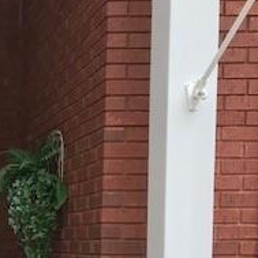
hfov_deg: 18.2
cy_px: 313
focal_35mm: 84
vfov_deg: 19.4
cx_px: -138
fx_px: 708
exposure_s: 1/120
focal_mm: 3.99
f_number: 1.8
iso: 20
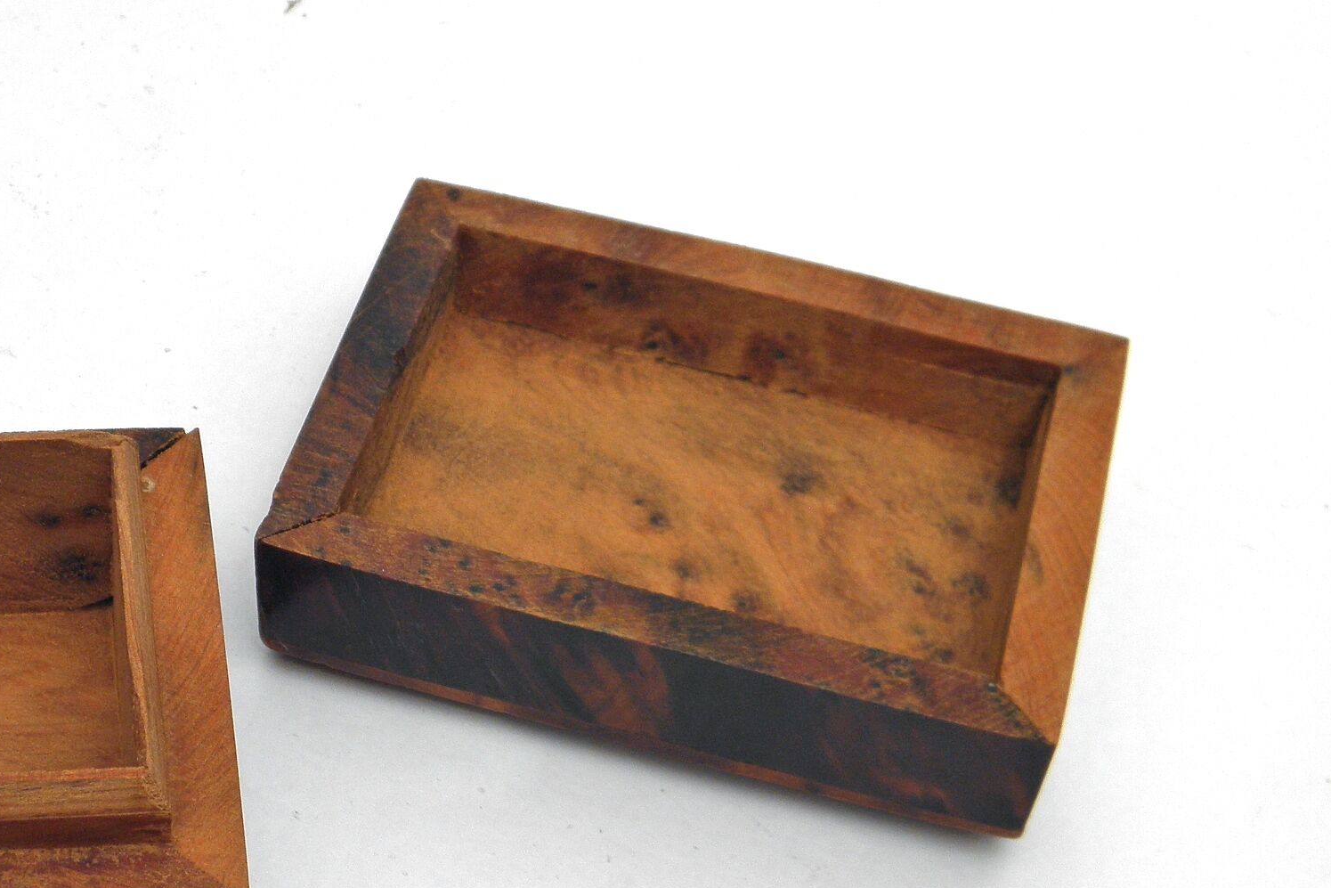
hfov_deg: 27.2
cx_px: 289
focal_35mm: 73
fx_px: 2699
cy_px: 577
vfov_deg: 18.6
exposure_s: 1/320
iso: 100
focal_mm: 7.5
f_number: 7.6
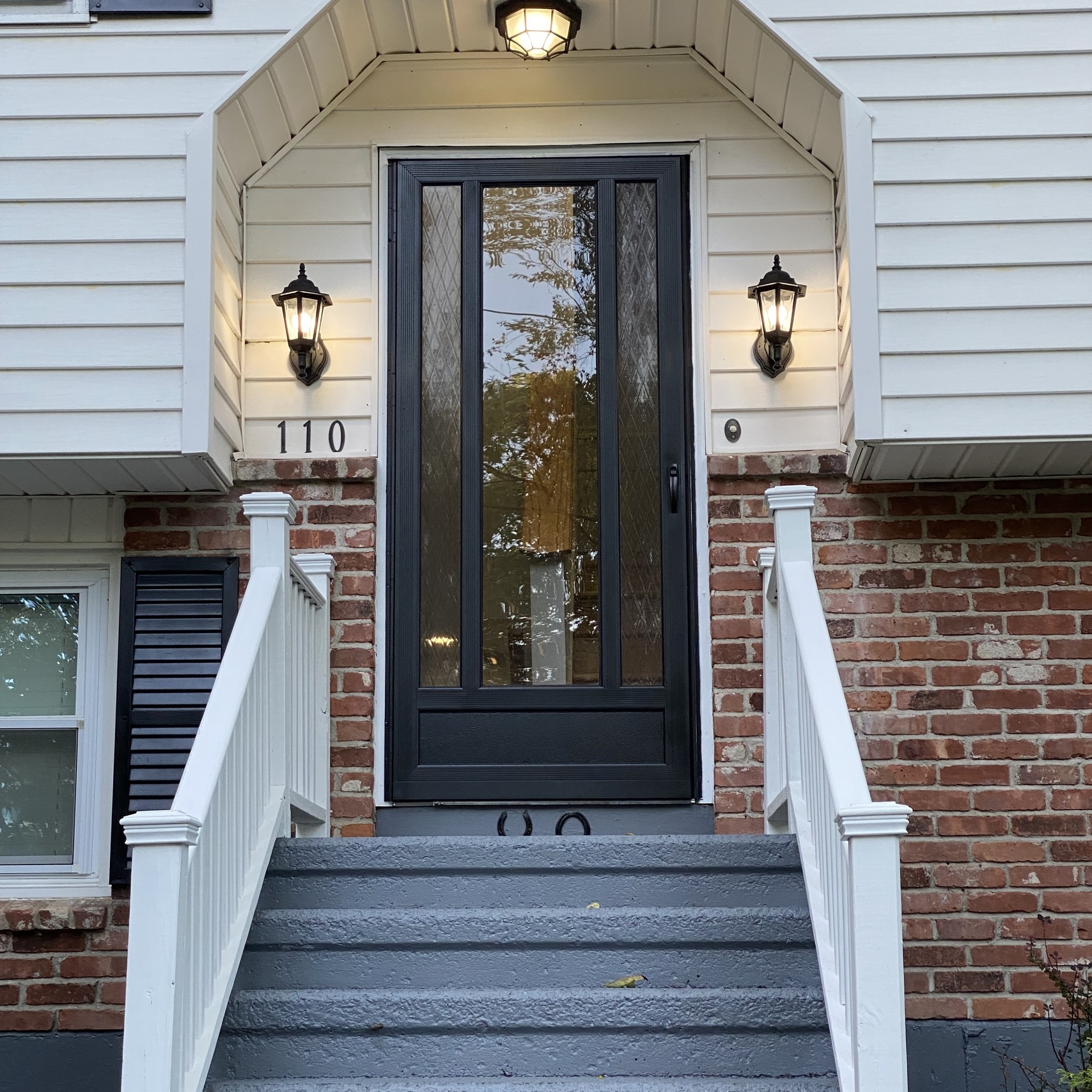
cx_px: 545
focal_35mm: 62
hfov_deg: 27.7
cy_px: 644
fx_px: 2213
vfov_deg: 27.7
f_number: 2
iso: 80
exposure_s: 1/120
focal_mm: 6
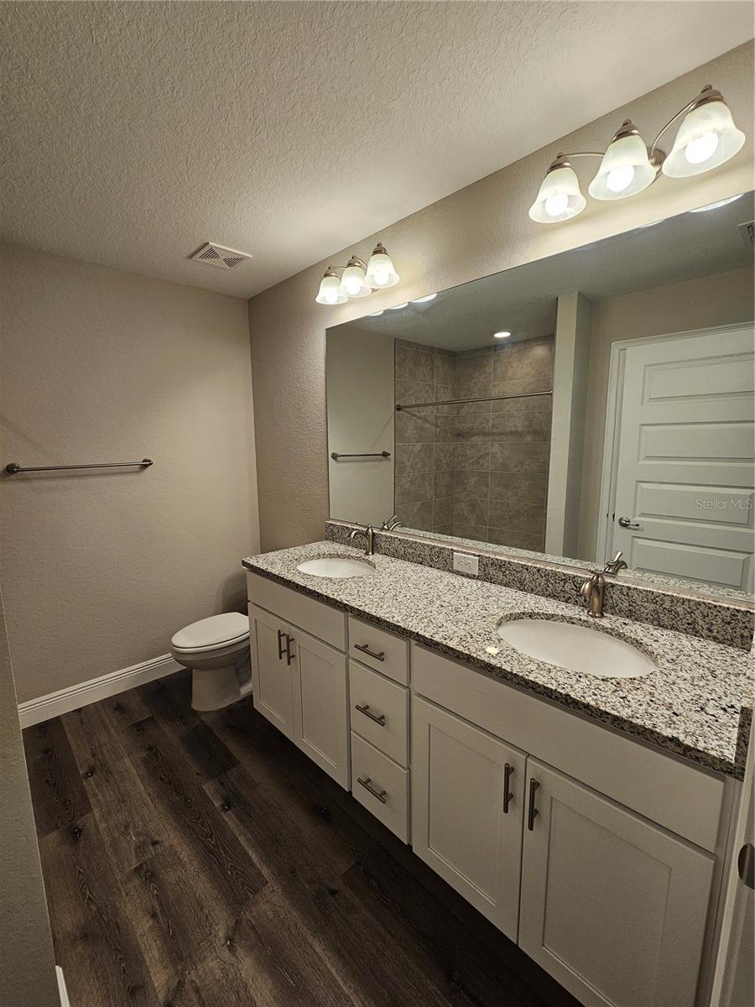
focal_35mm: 13
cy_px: 504
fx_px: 378
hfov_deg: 89.9
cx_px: 378
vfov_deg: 106.2
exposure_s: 1/60
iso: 64
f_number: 2.2
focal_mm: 2.2
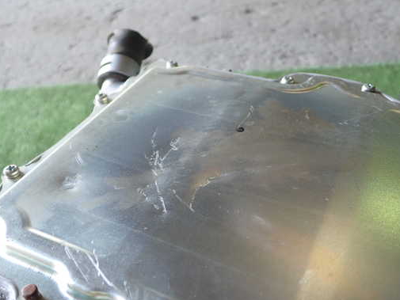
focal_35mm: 38
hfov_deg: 49.0
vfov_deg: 37.7
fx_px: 439
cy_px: 152
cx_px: 192
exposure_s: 1/80
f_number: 2.4
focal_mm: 5.79
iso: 100
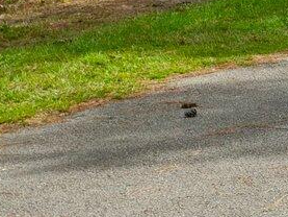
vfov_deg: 5.6
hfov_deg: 6.5
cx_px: 1000
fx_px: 2189
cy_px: -186
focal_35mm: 263
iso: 160
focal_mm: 37
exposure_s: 1/1000
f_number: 8
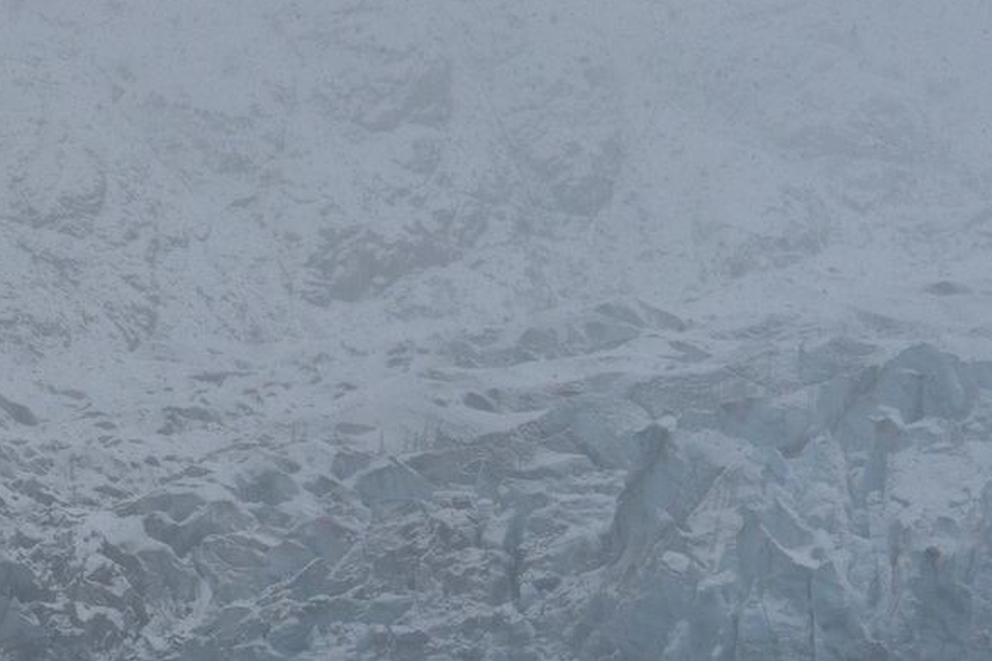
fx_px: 6999
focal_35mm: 254
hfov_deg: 8.1
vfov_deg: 5.4
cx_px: -51
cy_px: 400
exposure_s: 1/250
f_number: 8
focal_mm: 116
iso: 100
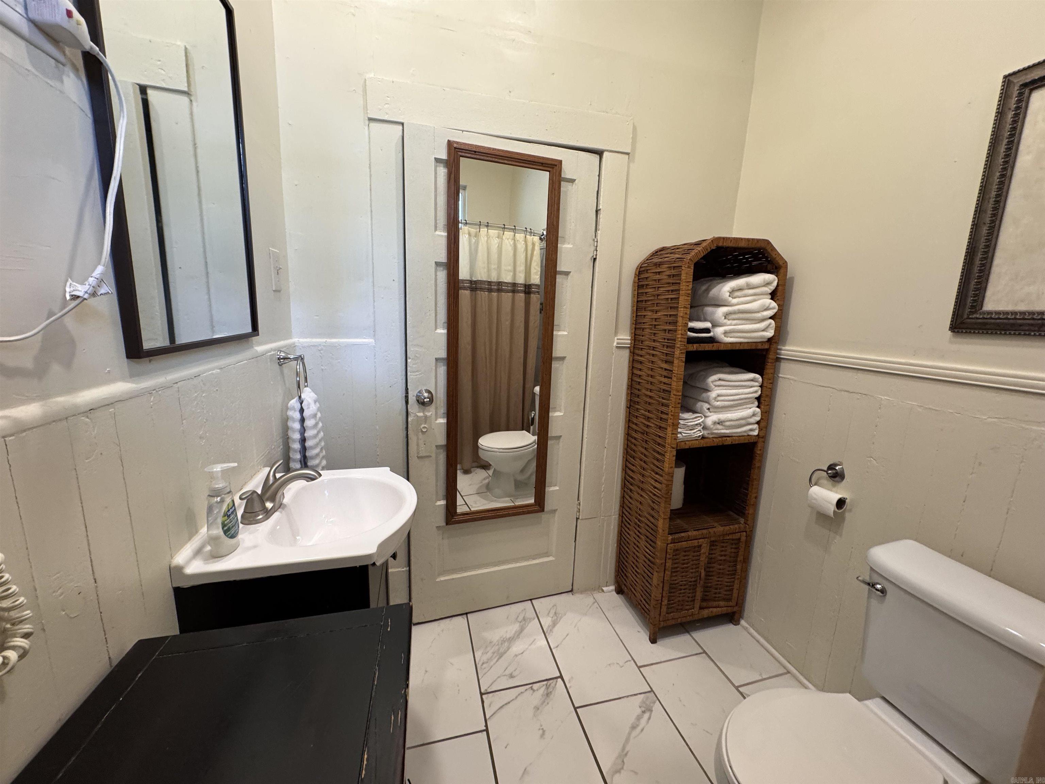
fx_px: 423
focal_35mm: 14
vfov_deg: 85.7
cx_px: 522
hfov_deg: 102.1
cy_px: 392
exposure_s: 1/60
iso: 250
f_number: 2.2
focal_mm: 2.22
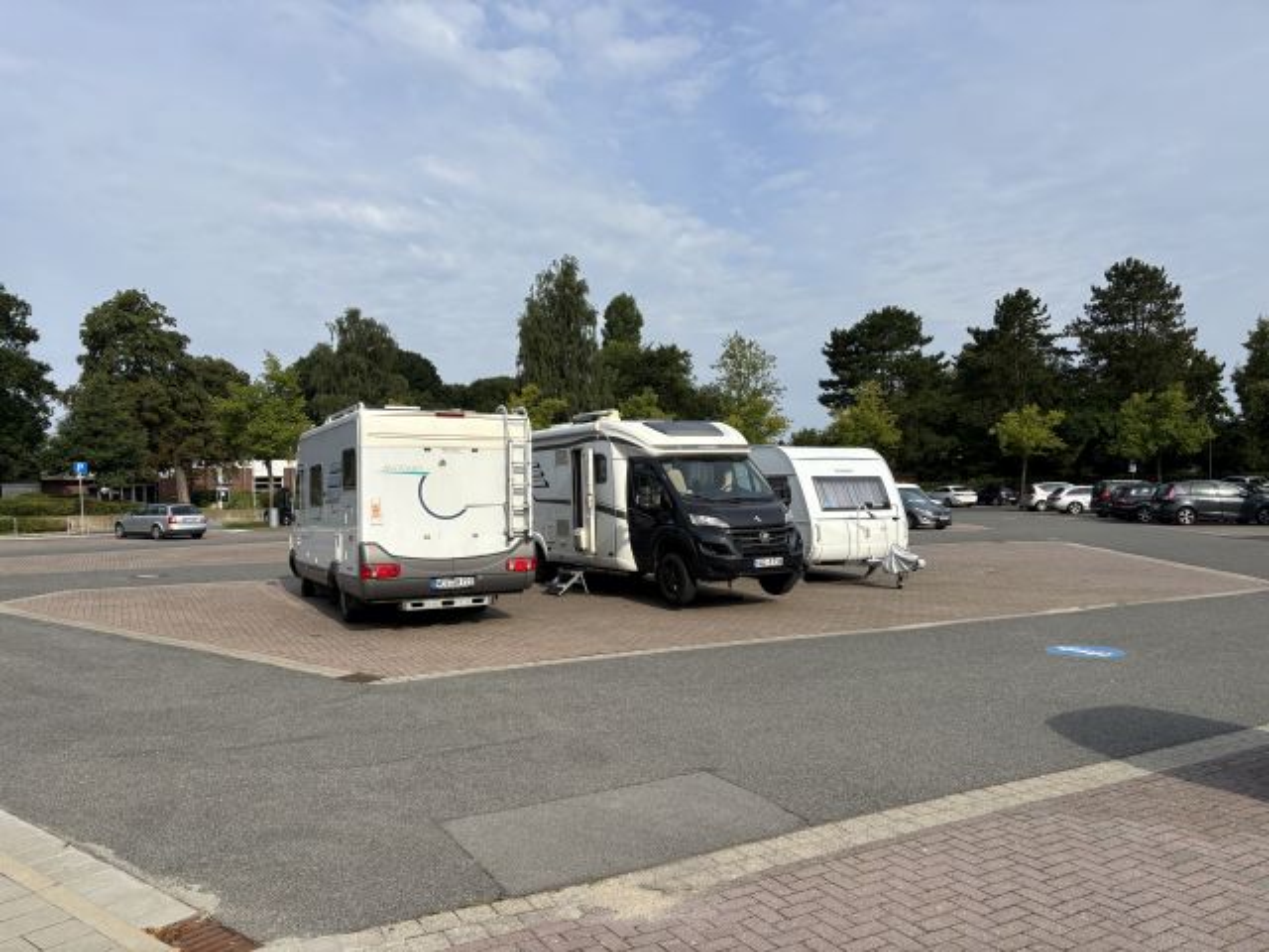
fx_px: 953
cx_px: 634
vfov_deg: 53.1
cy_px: 476
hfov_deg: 67.3
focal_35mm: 26
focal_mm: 5.96
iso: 50
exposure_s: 1/3413
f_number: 1.6
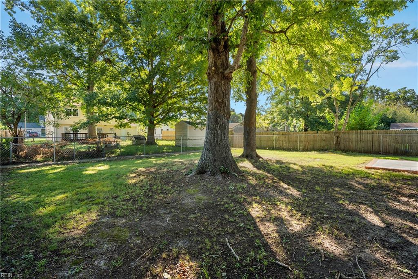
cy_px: 140
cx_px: 209
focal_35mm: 16
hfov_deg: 96.7
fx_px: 186
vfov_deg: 73.8
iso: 100
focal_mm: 16
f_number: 7.1
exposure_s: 1/13
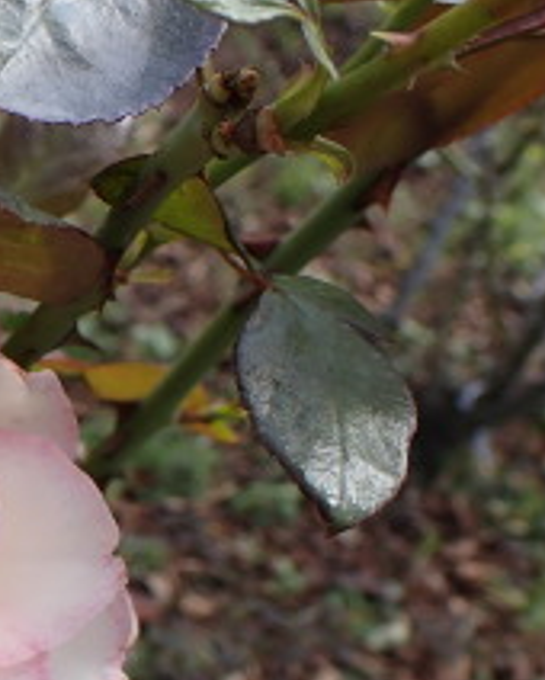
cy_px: 537
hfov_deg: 20.2
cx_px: -183
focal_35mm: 69
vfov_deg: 27.0
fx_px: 1389
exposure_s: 1/400
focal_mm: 5.4
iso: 100
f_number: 3.2
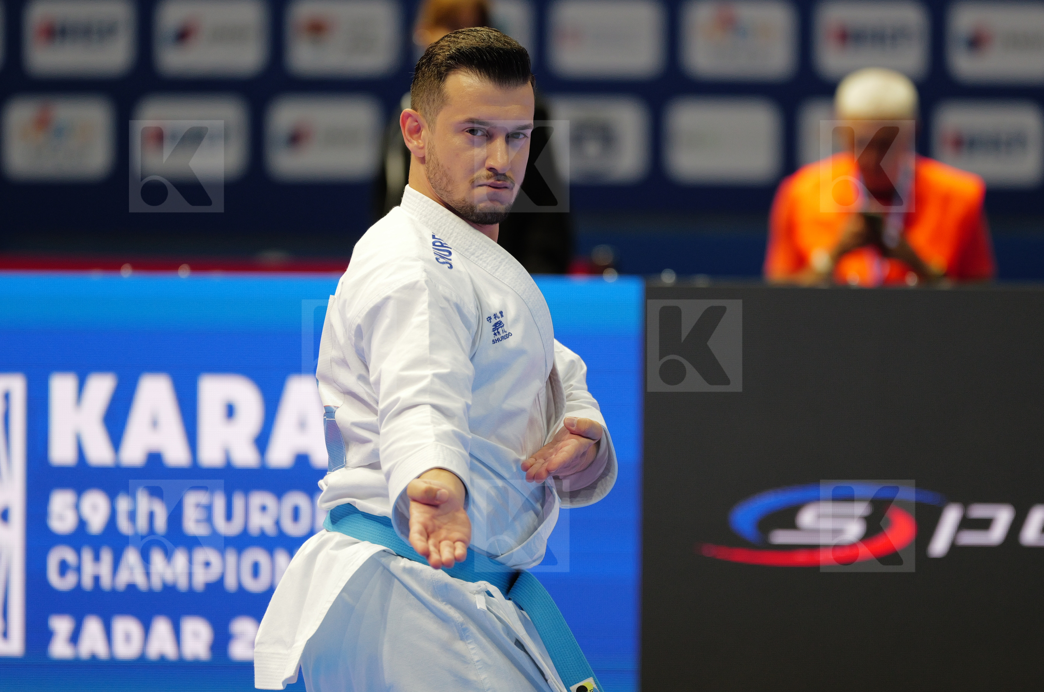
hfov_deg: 6.8
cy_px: 346
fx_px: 8801
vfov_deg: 4.5
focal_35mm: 304
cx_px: 522
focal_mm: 200
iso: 1250
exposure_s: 1/500
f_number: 2.8
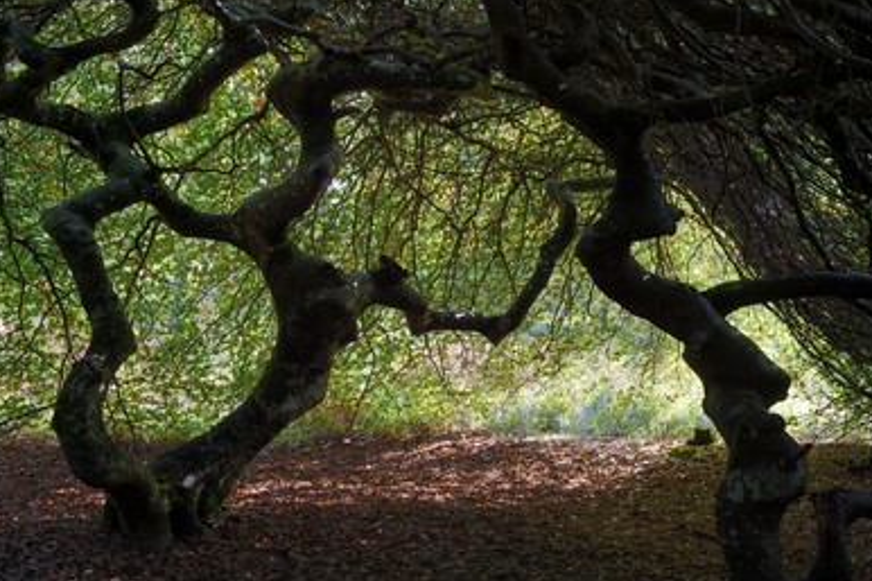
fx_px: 896
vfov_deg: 35.9
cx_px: 459
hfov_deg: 51.9
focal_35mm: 37
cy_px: 271
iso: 200
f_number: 10
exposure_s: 1/8
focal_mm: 34
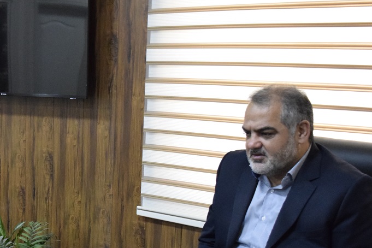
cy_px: 205
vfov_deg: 21.3
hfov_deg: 30.8
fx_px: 651
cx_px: 58
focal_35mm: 63
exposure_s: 1/250
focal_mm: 22
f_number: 4.5
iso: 5000
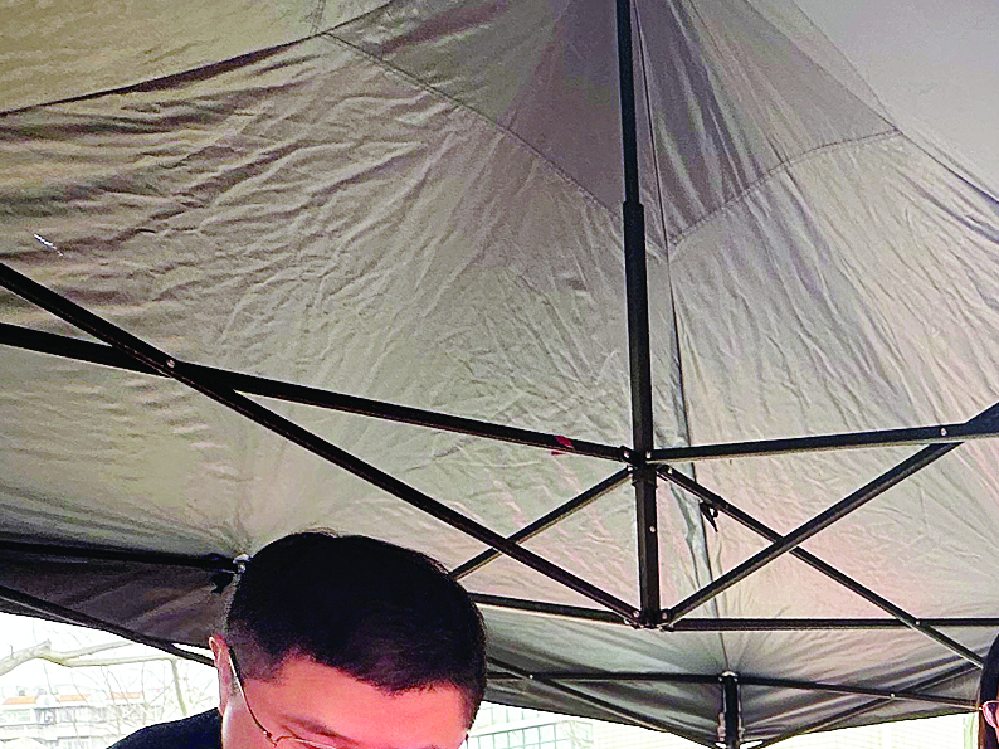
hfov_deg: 37.9
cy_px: 1044
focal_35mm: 40
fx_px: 1154
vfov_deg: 27.8
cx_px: 1130
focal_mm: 2.22
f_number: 2.2
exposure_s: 1/139
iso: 40
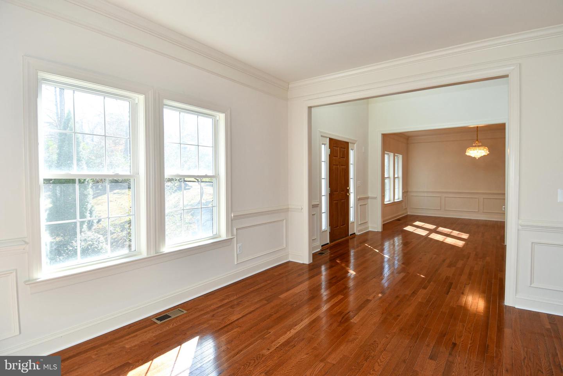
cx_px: 282
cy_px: 188
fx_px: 281
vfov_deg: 67.4
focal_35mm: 18
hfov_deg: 90.0
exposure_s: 1/100
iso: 200
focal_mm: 12
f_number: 5
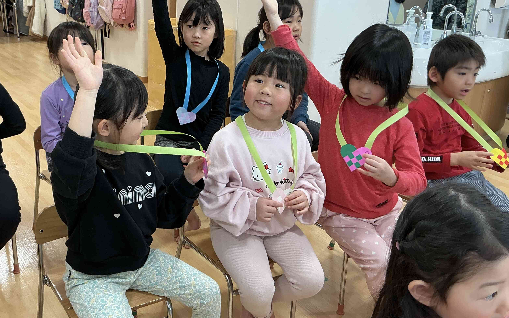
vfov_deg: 40.6
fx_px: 430
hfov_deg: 61.2
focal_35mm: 31
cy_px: 161
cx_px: 253
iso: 40
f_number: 1.8
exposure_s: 1/60
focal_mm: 3
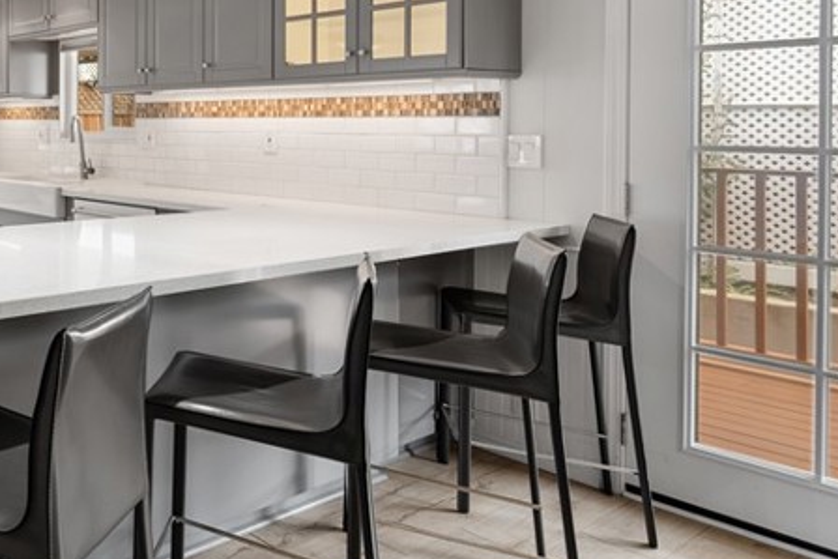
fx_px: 745
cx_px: -60
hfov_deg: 45.7
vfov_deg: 39.6
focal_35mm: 32
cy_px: 115
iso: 100
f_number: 8
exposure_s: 1/5
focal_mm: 14
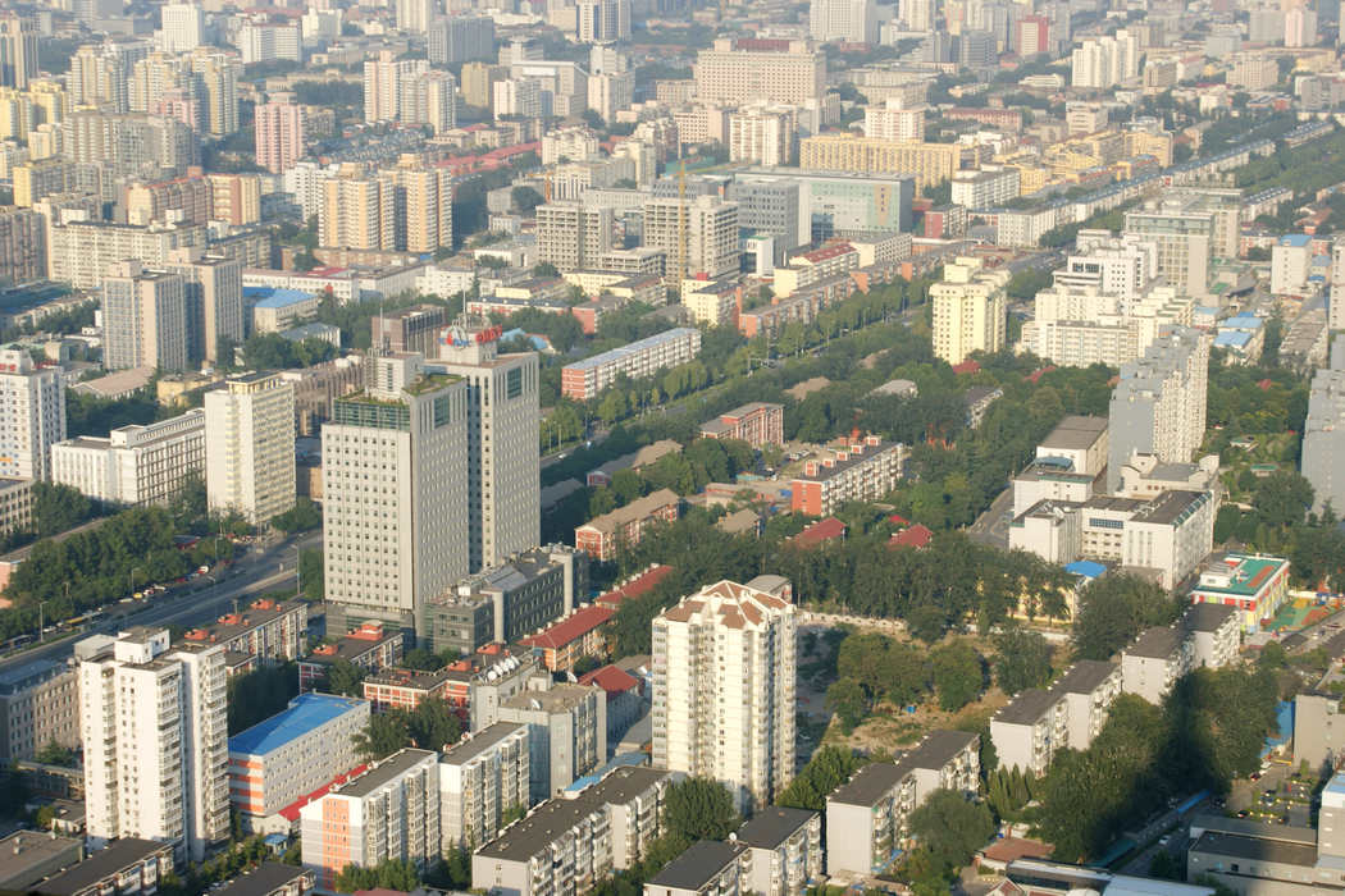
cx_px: 672
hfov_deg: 27.0
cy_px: 448
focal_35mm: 75
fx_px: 2802
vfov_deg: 18.2
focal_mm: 50
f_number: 11
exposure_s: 1/125
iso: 100
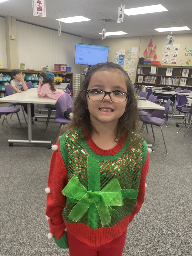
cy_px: 128
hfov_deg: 53.1
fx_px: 192
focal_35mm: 26
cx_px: 96
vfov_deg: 67.3
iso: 125
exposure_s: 1/88
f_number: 1.6
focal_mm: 4.2
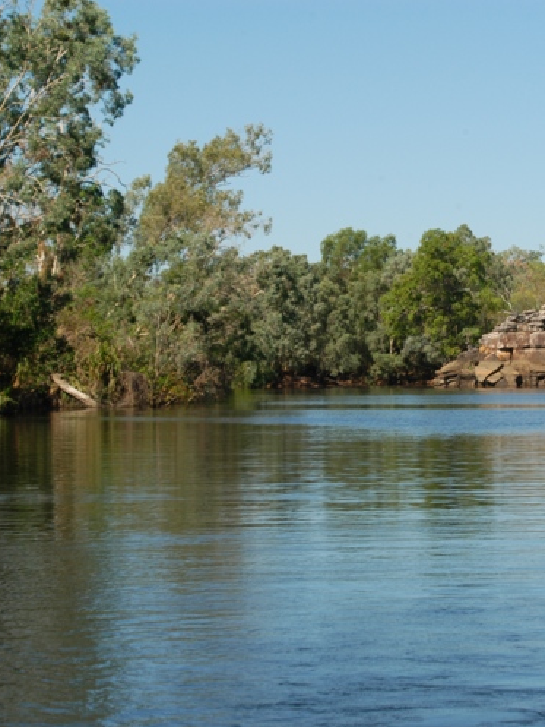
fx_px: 1280
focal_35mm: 61
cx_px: 463
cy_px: 363
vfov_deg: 31.7
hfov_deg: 23.6
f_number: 5.6
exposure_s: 1/250
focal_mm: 28
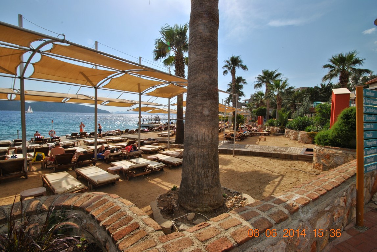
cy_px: 126
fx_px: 157
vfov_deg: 77.5
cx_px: 188
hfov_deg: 100.3
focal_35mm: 15
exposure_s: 1/200
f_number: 14
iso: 100
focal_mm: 10
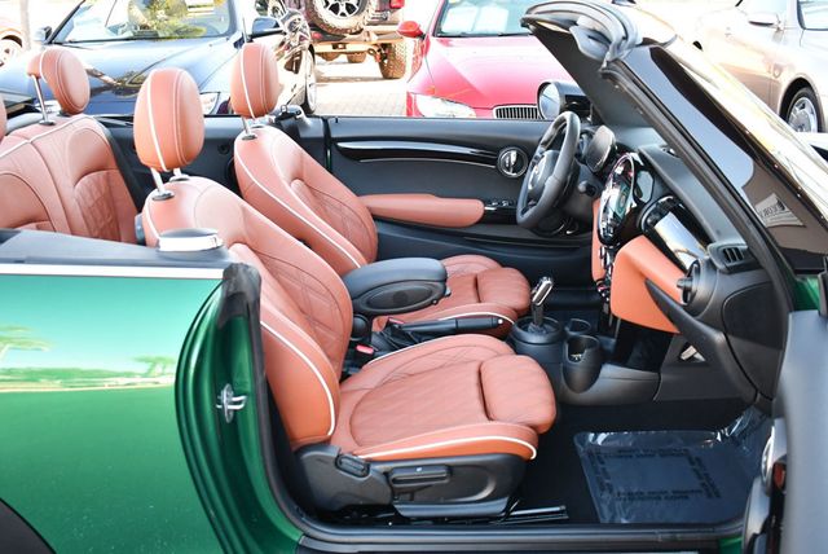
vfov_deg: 36.9
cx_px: 414
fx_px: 829
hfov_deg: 53.1
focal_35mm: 36
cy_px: 277
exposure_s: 1/250
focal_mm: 18
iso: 800
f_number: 3.5
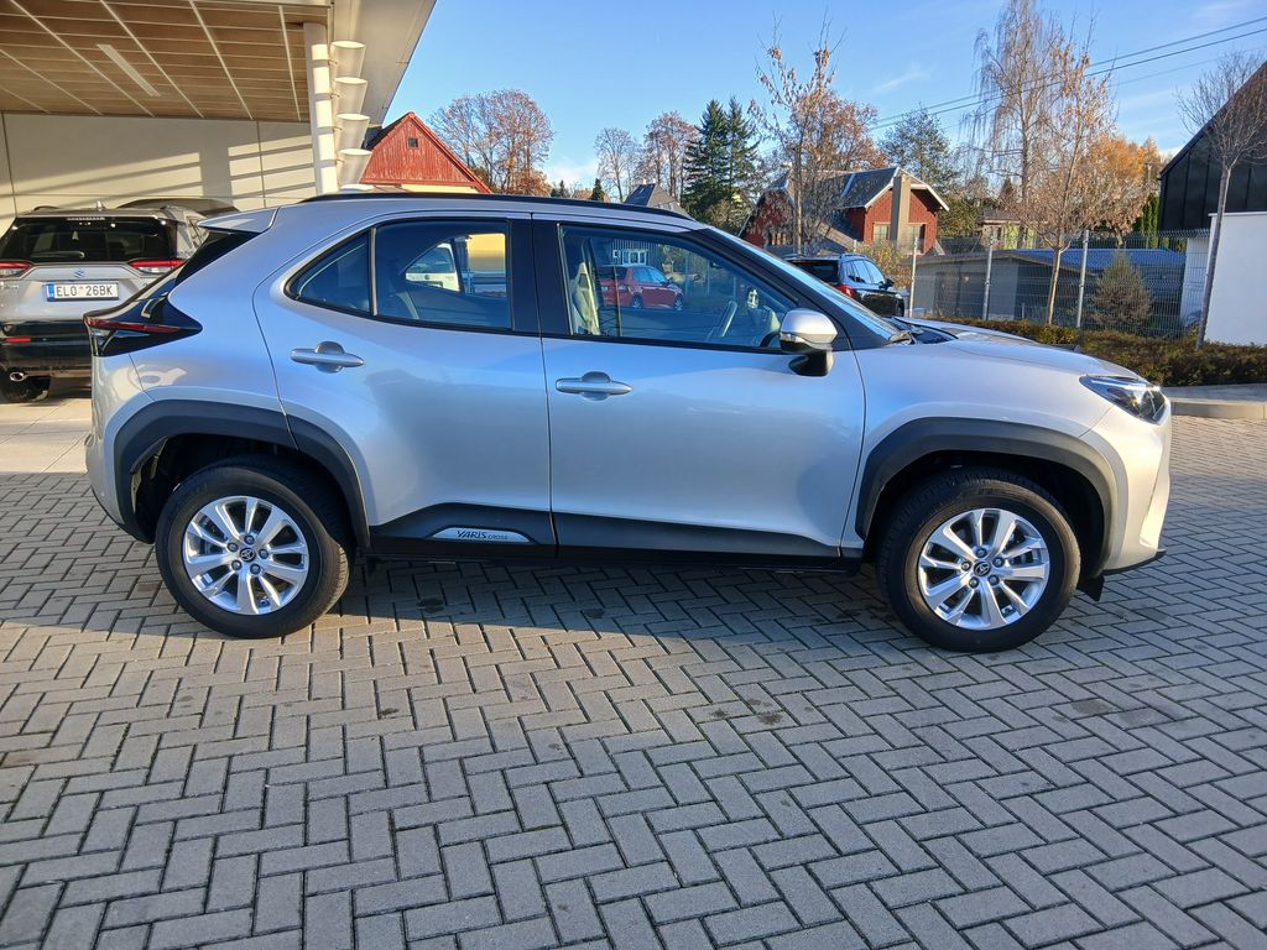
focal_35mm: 26
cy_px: 475
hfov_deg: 67.3
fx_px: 952
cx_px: 634
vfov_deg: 53.1
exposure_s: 1/100
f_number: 1.8
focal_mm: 3.98
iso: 25
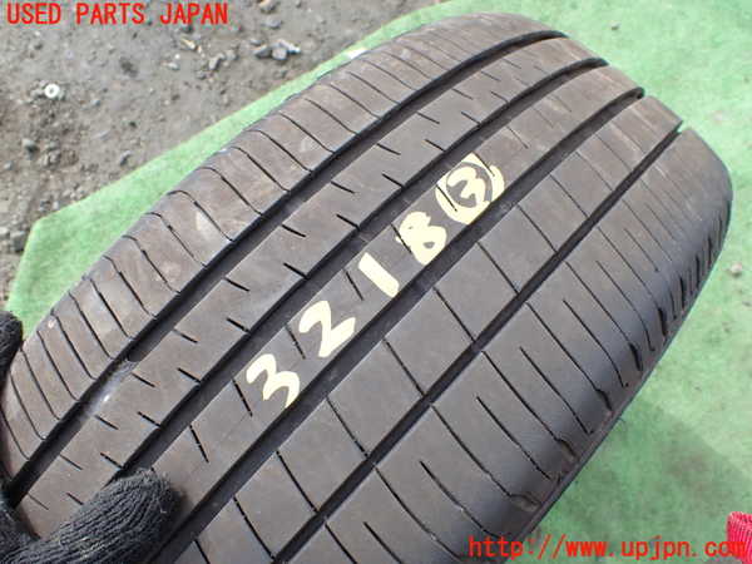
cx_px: 376
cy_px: 282
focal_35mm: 30
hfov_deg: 60.0
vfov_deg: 46.8
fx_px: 652
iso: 100
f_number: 3.2
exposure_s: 1/200
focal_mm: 5.4
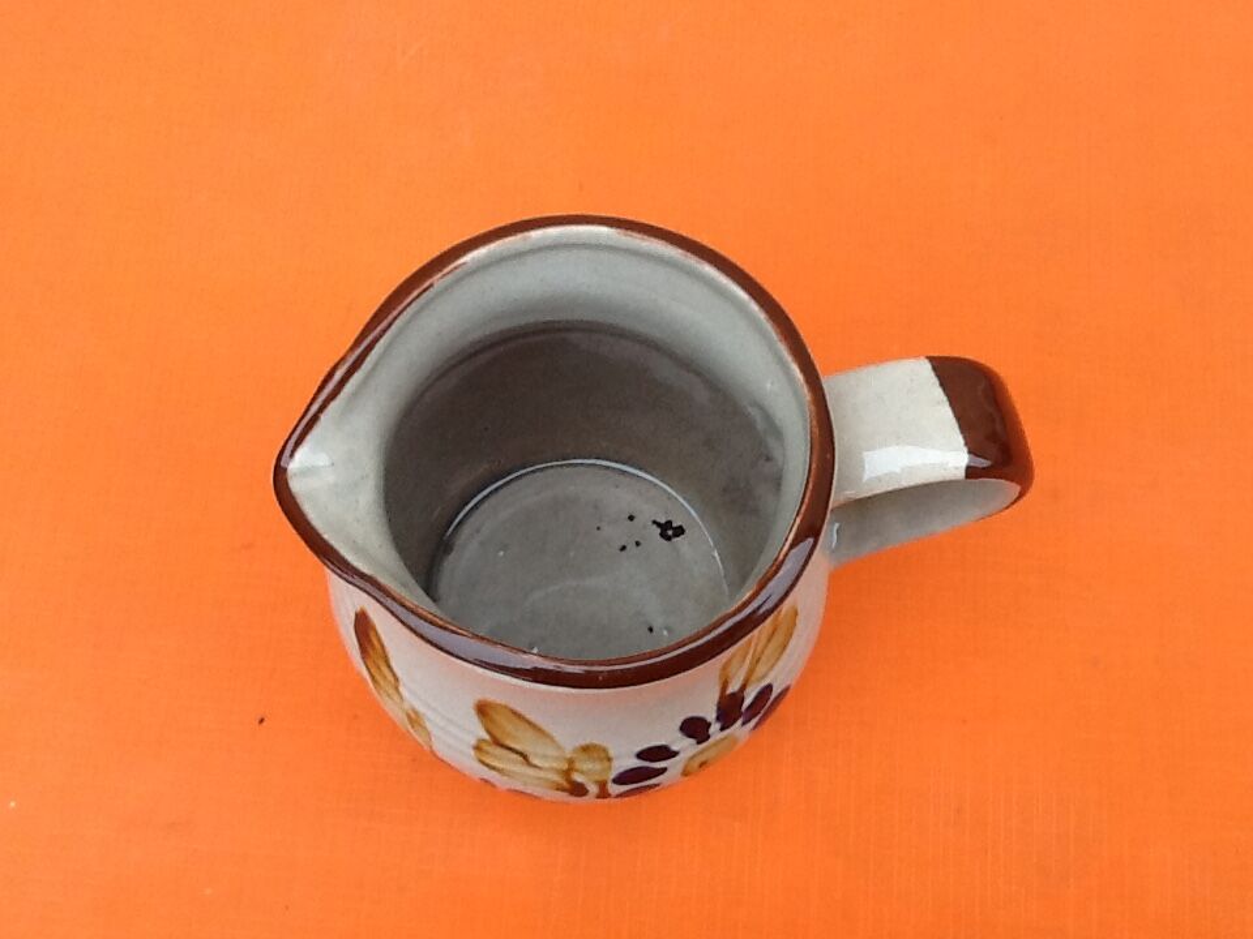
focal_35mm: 44
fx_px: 1593
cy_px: 470
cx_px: 626
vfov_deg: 32.9
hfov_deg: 42.9
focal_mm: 2.03
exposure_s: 1/50
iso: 50
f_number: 2.4
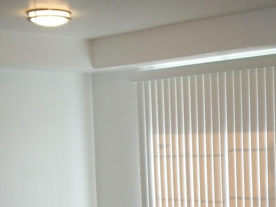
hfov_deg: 22.9
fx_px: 654
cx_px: 276
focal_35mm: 82
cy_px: 240
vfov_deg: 17.3
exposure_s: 1/100
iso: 80
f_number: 2.9
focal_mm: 5.7
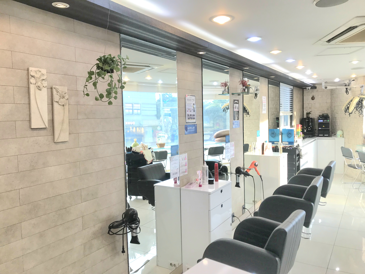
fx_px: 295
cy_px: 137
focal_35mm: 28
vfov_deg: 49.7
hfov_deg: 63.4
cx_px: 182
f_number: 1.8
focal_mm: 3.99
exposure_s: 1/119
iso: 32
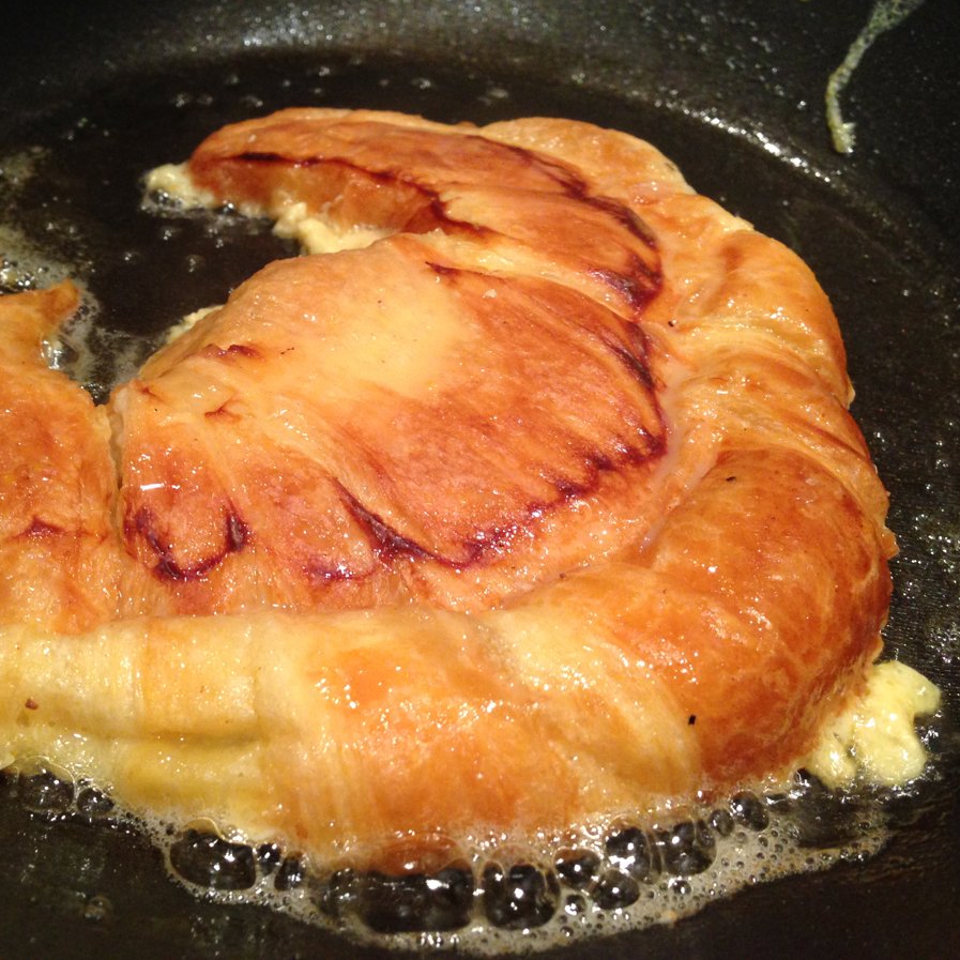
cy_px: 479
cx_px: 334
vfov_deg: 42.8
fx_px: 1224
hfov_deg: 42.4
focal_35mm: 39
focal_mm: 4.12
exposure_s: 1/20
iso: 200
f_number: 2.4
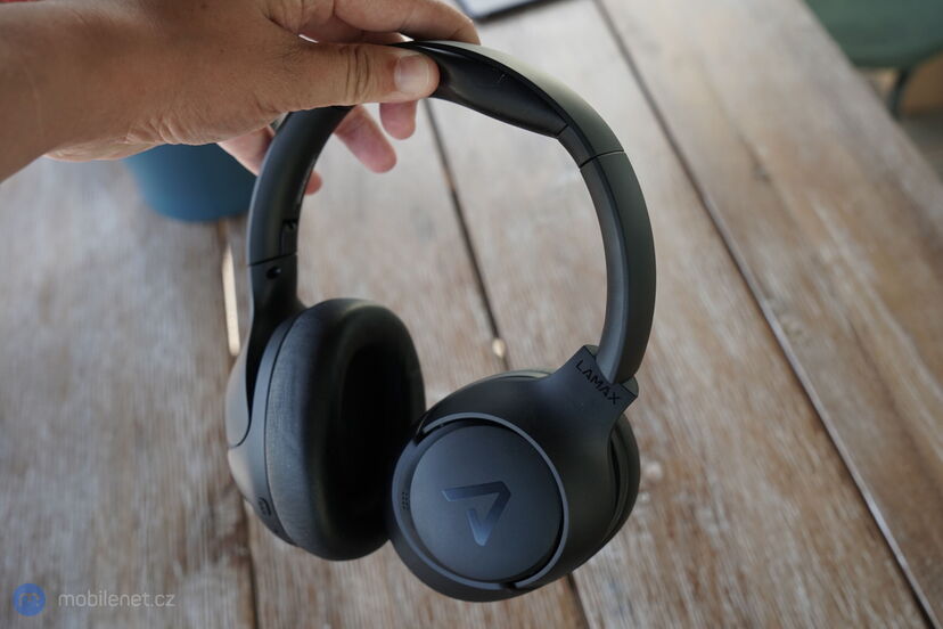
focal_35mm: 38
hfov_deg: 50.7
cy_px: 314
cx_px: 472
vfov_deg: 35.1
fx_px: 995
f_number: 5.6
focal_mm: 38
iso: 320
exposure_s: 1/160
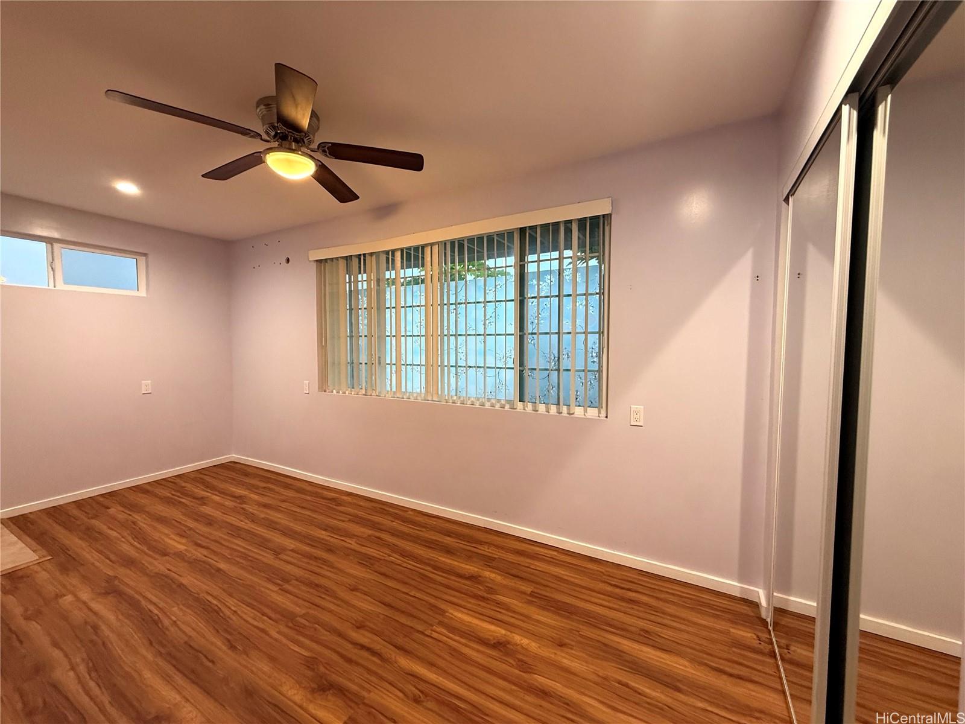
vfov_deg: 85.7
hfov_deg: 102.1
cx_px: 482
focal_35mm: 14
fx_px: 390
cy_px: 362
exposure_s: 1/60
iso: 250
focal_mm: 2.22
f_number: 2.2
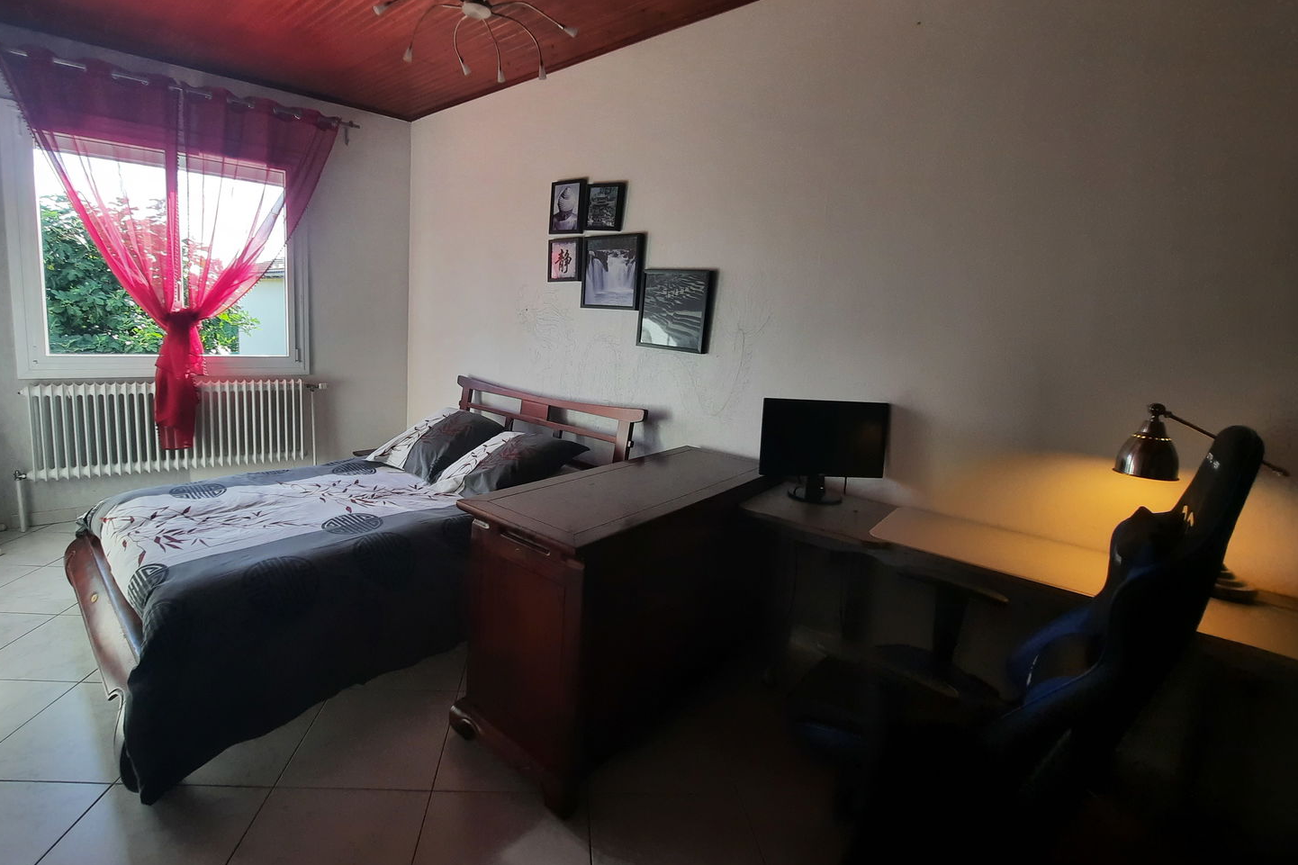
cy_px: 395
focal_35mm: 15
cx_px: 580
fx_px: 541
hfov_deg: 100.0
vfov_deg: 77.1
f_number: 2.2
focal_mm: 1.74
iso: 40
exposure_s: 1/117
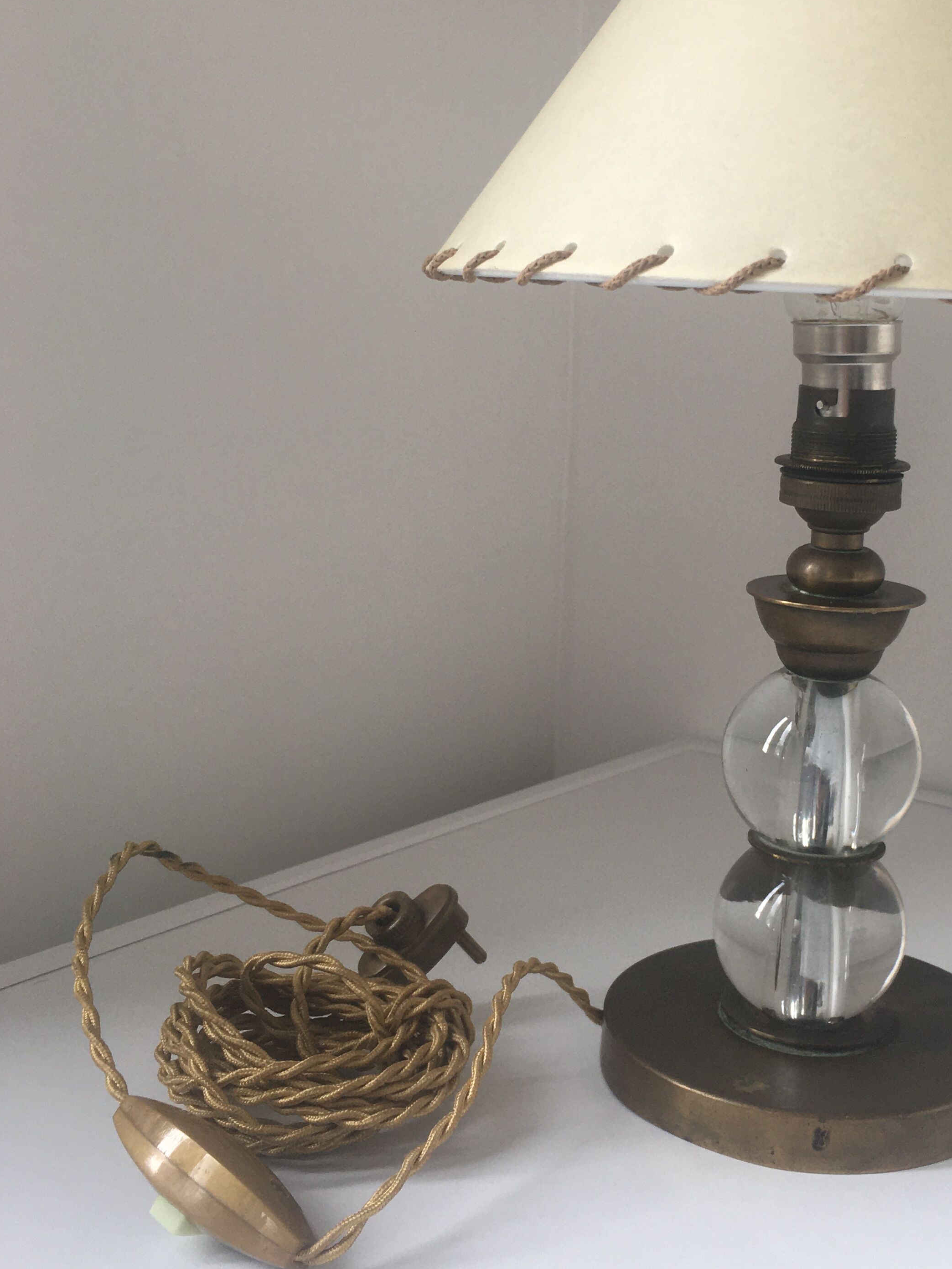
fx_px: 1540
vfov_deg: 44.7
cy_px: 555
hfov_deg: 33.9
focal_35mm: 42
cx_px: 657
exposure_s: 1/50
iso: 32
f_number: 2.2
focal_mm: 4.15
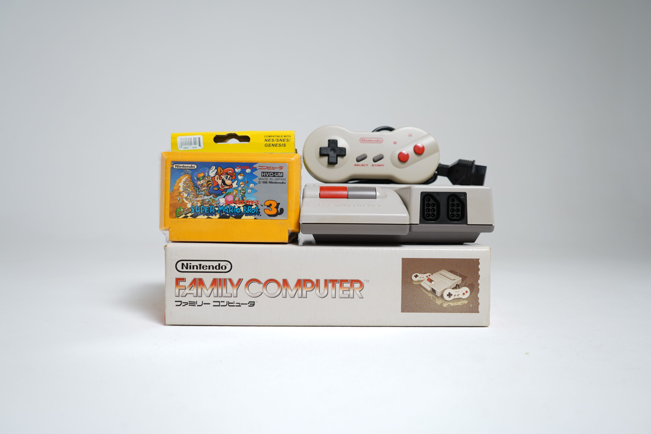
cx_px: 326
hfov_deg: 65.5
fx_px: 506
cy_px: 217
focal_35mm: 28
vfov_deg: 46.4
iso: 64
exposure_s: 1/6
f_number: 5
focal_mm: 28
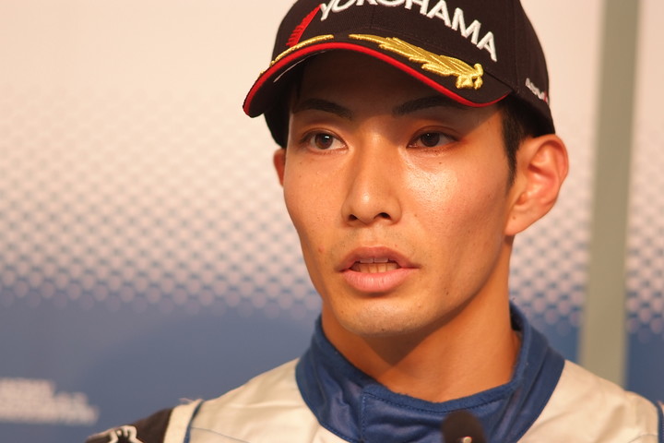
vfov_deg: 5.1
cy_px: 222
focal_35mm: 270
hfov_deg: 7.6
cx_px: 332
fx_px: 4980
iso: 400
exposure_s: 1/125
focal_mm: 180
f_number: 2.8
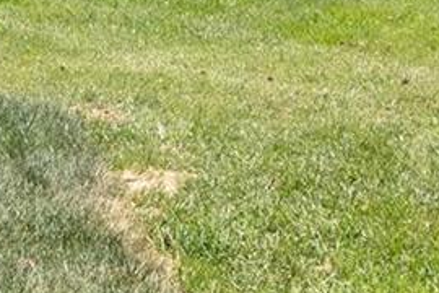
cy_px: -290
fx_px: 2597
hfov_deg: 9.6
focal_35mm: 213
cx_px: 341
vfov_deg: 6.3
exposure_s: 1/500
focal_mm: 18
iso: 400
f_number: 8
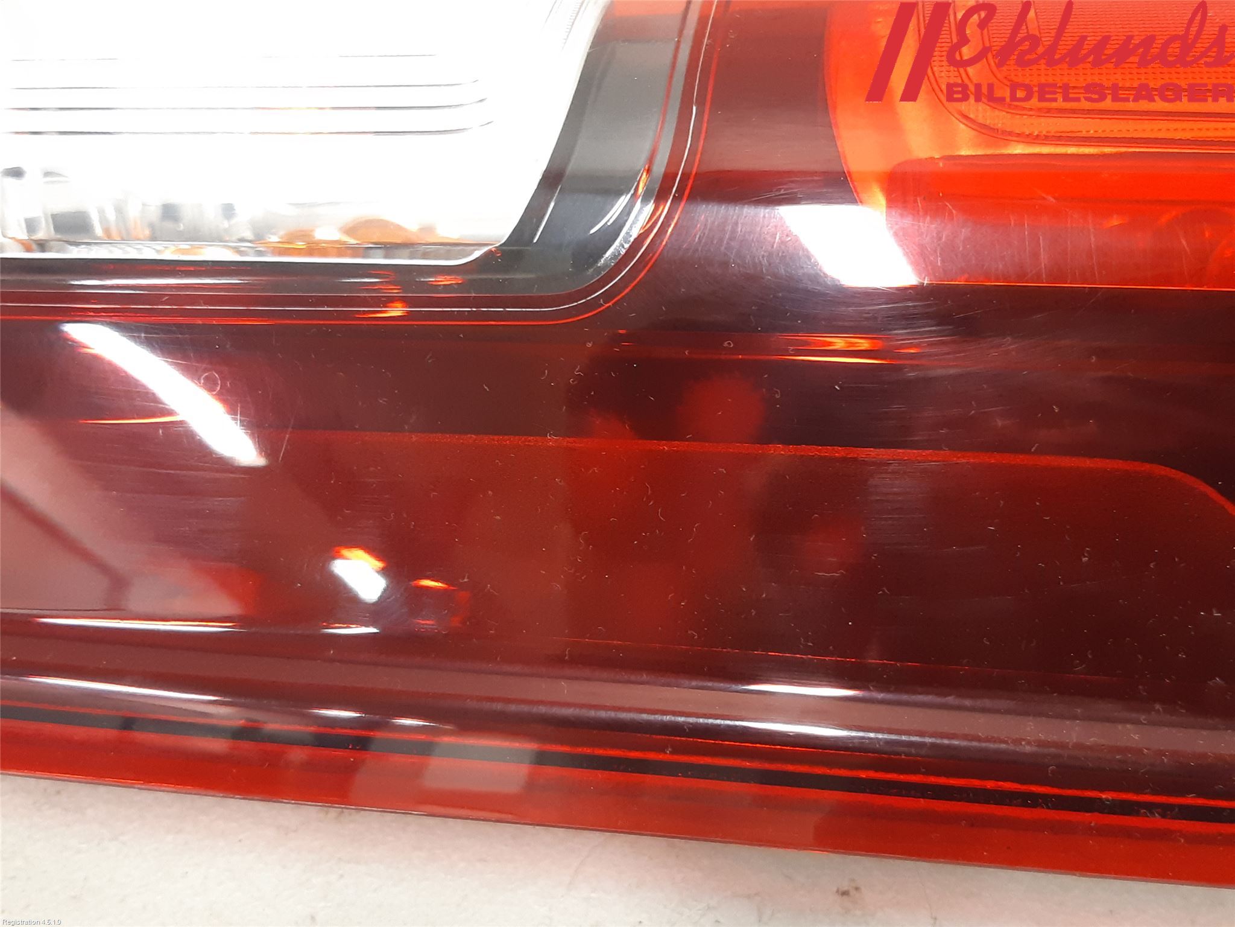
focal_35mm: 26
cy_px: 464
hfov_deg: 67.3
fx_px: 928
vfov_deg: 53.1
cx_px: 618
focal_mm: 3.93
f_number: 1.7
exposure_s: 1/25
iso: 200
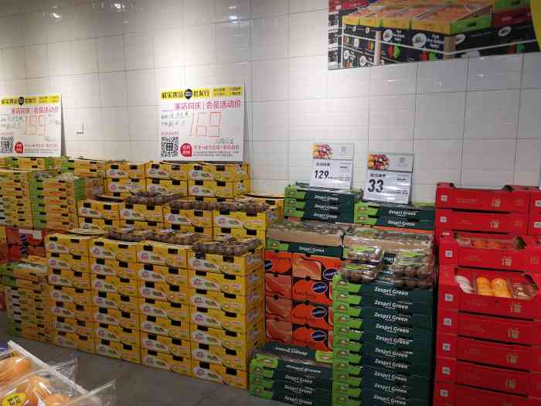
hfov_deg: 65.3
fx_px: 422
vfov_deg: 51.4
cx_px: 270
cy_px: 203
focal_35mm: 27
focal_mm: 3.95
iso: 250
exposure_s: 1/909
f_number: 1.8
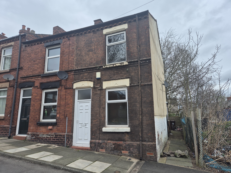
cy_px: 86
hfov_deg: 73.9
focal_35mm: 23
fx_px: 153
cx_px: 116
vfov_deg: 58.9
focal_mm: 5.4
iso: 25
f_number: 1.8
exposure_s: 1/387
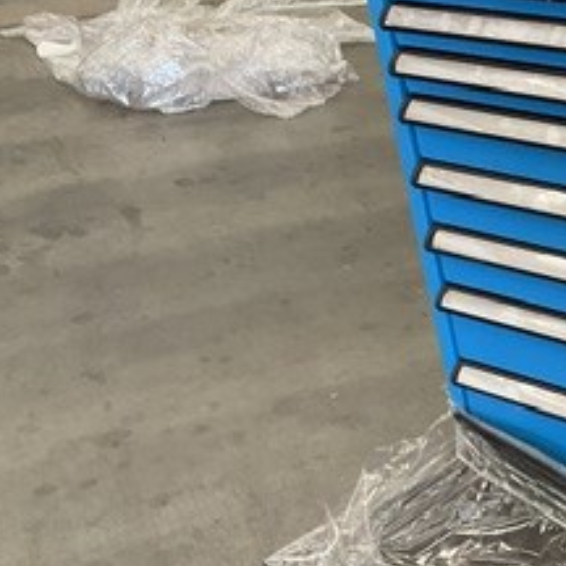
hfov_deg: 20.4
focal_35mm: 76
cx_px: 778
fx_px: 1406
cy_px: 409
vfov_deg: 22.6
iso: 125
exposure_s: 1/50
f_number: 1.8
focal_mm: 3
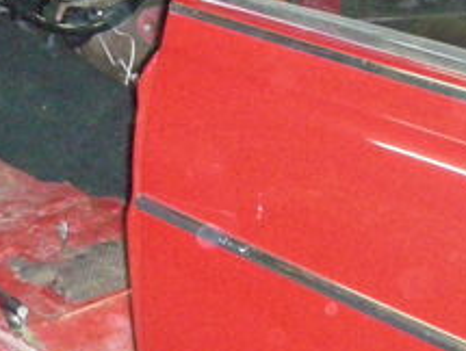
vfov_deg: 14.1
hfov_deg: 18.4
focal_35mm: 104
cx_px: -7
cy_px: 20
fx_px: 1402
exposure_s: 1/60
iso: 656
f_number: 2.8
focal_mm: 5.8
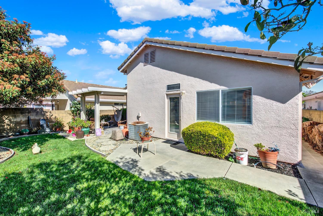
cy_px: 108
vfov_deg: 81.3
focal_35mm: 14
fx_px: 126
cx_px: 162
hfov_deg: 104.2
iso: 100
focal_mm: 14
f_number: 14
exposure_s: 1/80
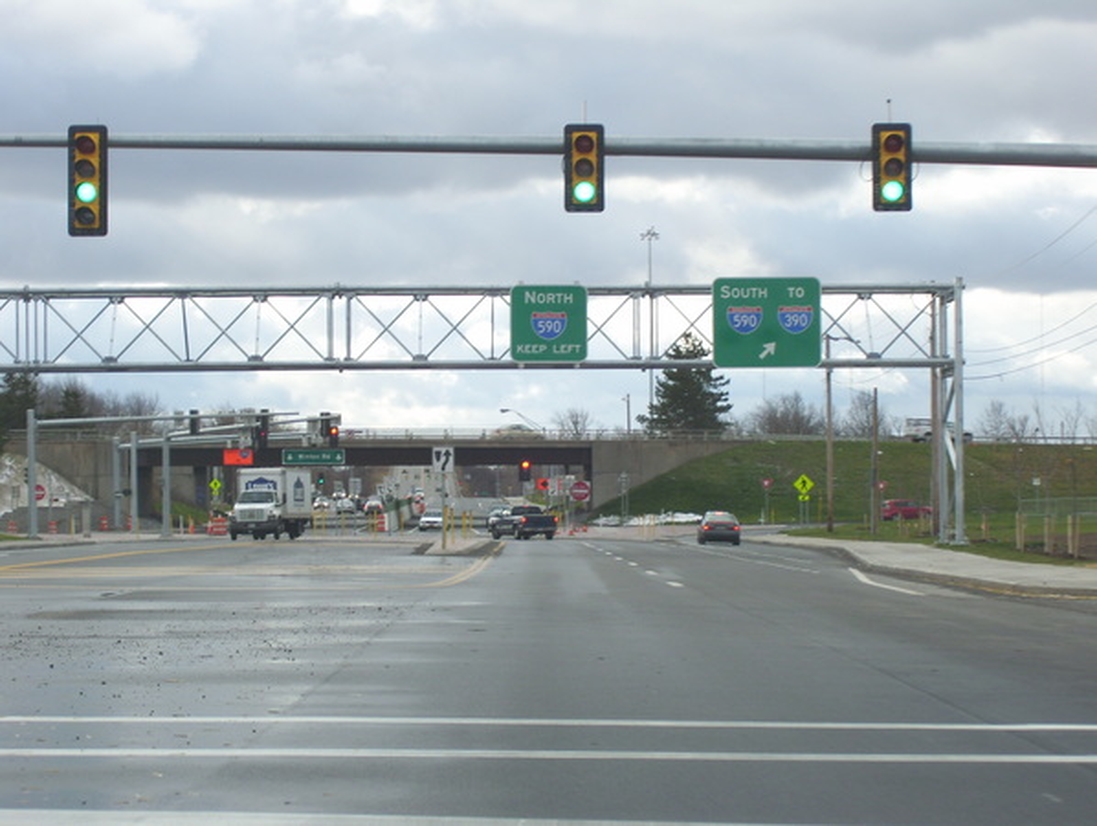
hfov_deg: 18.2
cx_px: 548
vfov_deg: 13.7
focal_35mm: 108
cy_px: 413
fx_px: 3427
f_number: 4.6
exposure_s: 1/250
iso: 80
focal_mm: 18
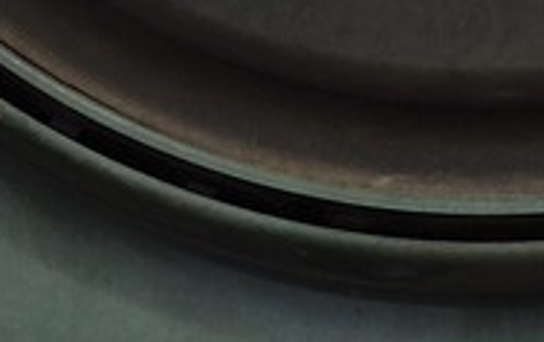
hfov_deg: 1.2
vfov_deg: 0.8
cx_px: 900
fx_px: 25724
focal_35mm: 1733
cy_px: -1667
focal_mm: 200
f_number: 11
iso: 200
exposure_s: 1/200
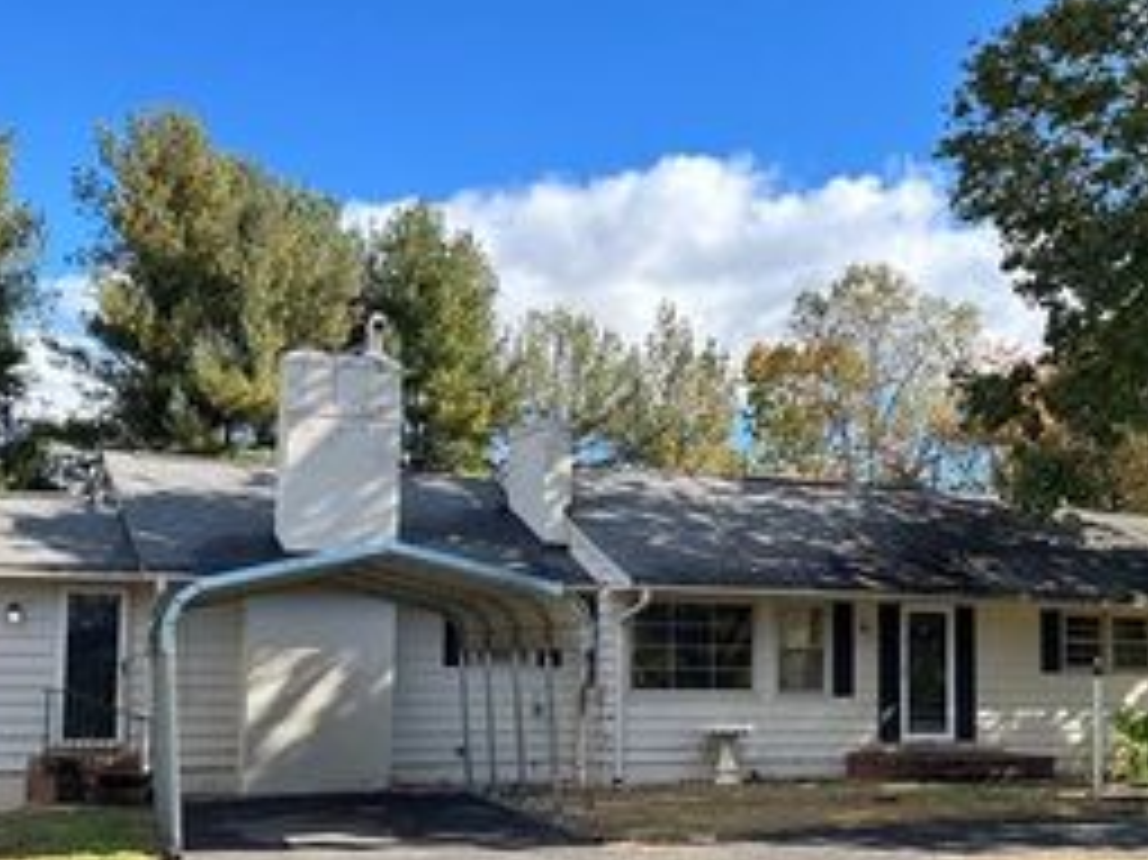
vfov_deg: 28.4
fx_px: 1691
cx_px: 725
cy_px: 529
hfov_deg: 37.3
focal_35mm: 51
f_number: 1.5
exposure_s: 1/1621
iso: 50
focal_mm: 5.7
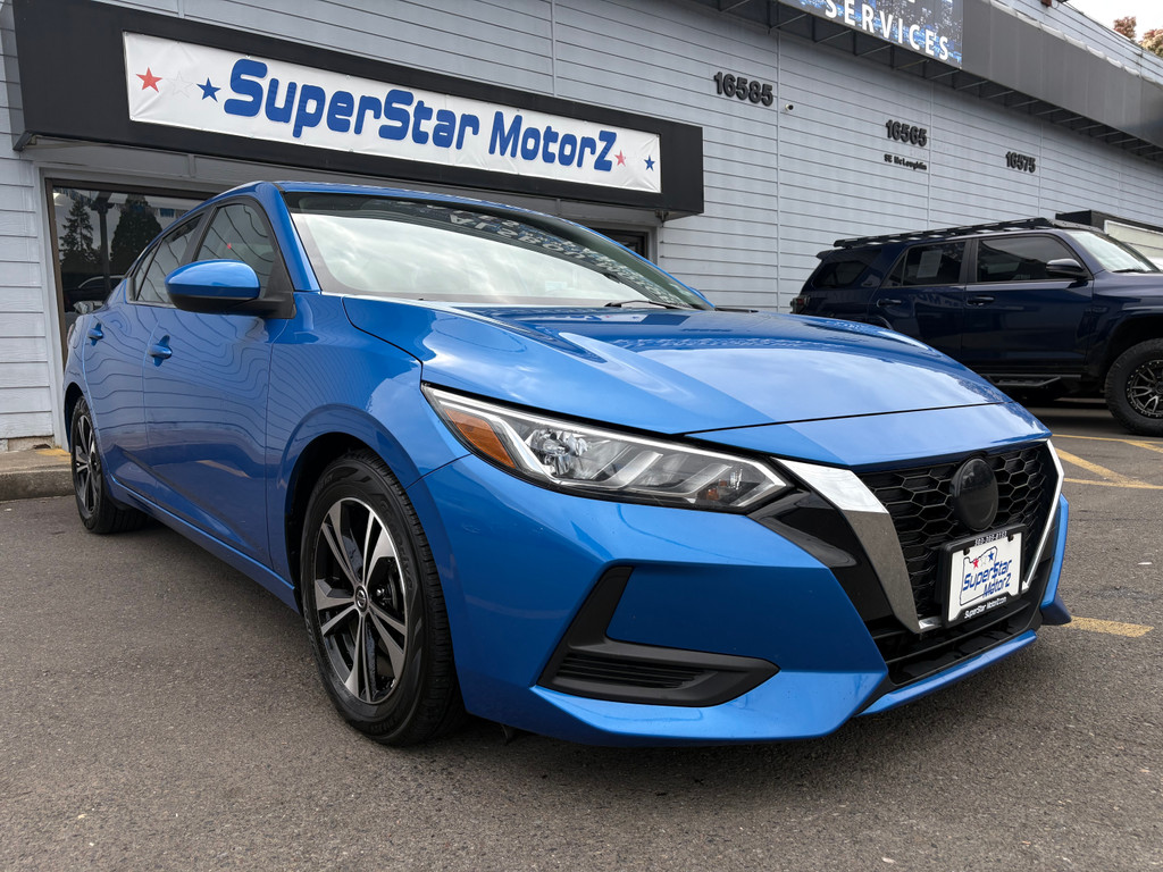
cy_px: 436
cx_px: 582
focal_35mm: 26
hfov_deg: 67.3
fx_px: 874
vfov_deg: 53.1
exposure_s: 1/907
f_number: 1.6
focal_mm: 5.96
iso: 50
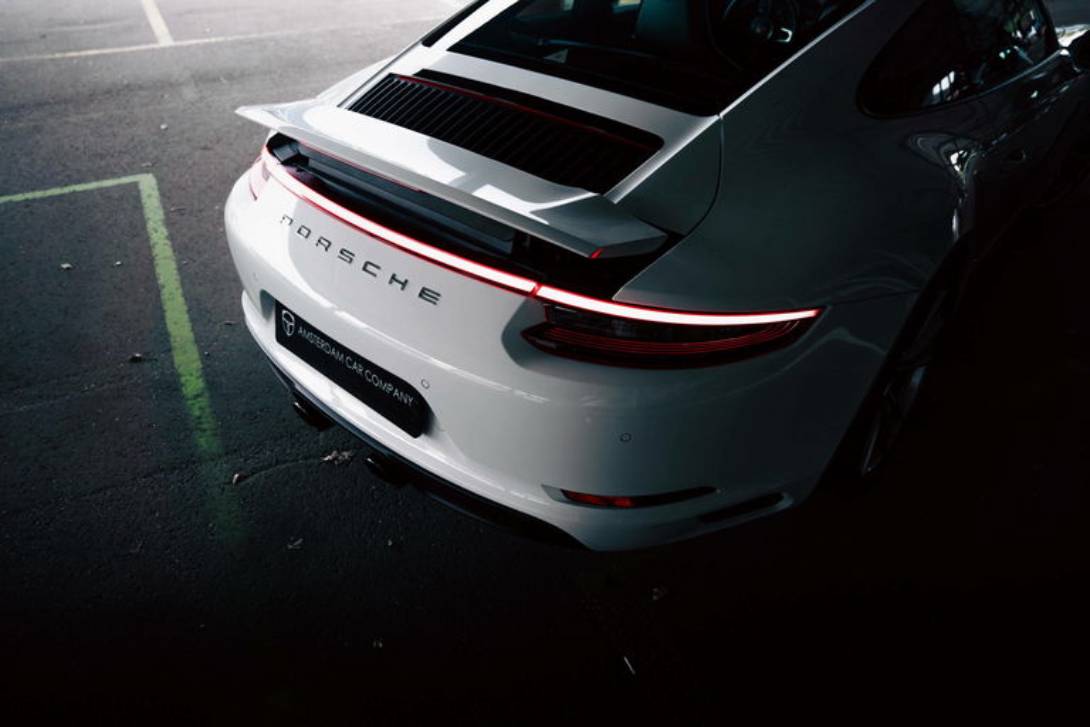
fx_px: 727
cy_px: 364
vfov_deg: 53.1
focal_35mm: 24
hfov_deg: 73.7
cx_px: 545
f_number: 2.8
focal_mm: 24
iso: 320
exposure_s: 1/400
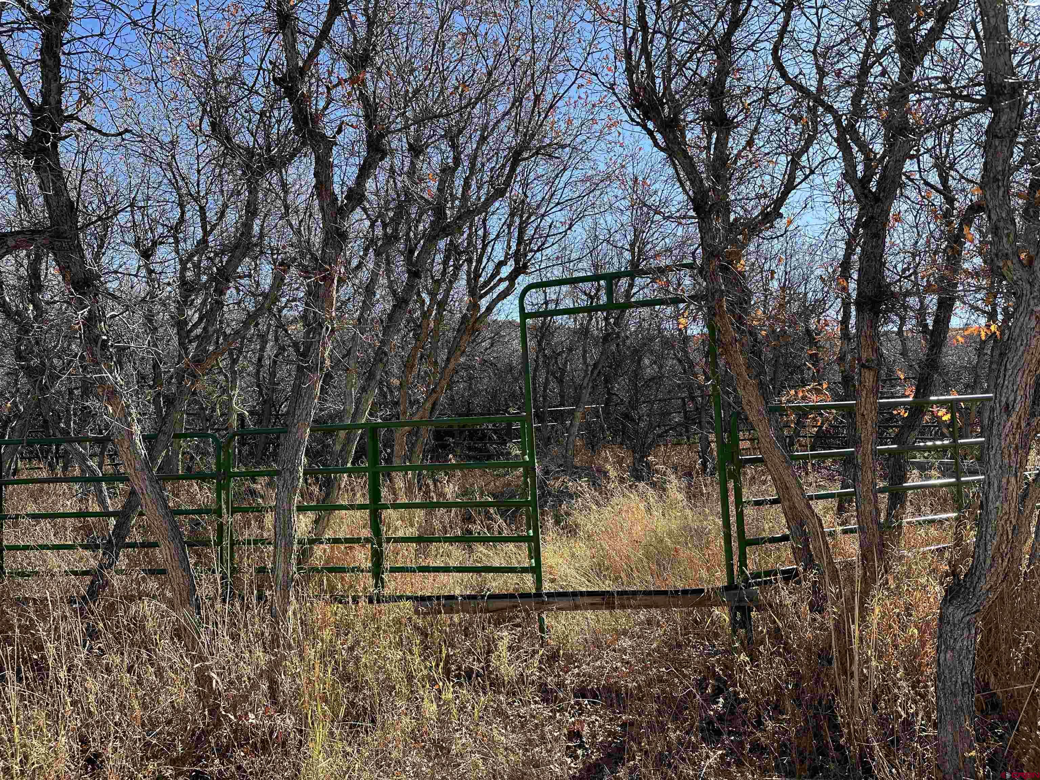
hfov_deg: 71.6
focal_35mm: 24
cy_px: 390
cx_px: 520
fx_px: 721
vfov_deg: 56.8
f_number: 1.78
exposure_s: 1/1541
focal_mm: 6.86
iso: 80
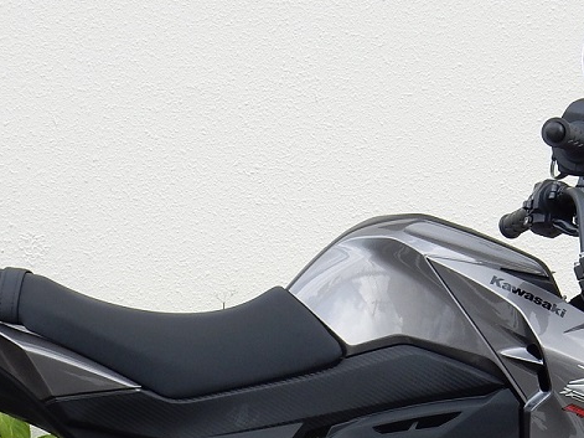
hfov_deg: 10.9
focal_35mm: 181
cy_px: 444
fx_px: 3053
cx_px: 402
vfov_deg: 8.2
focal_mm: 12.6
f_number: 4.8
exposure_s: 1/200
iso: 125
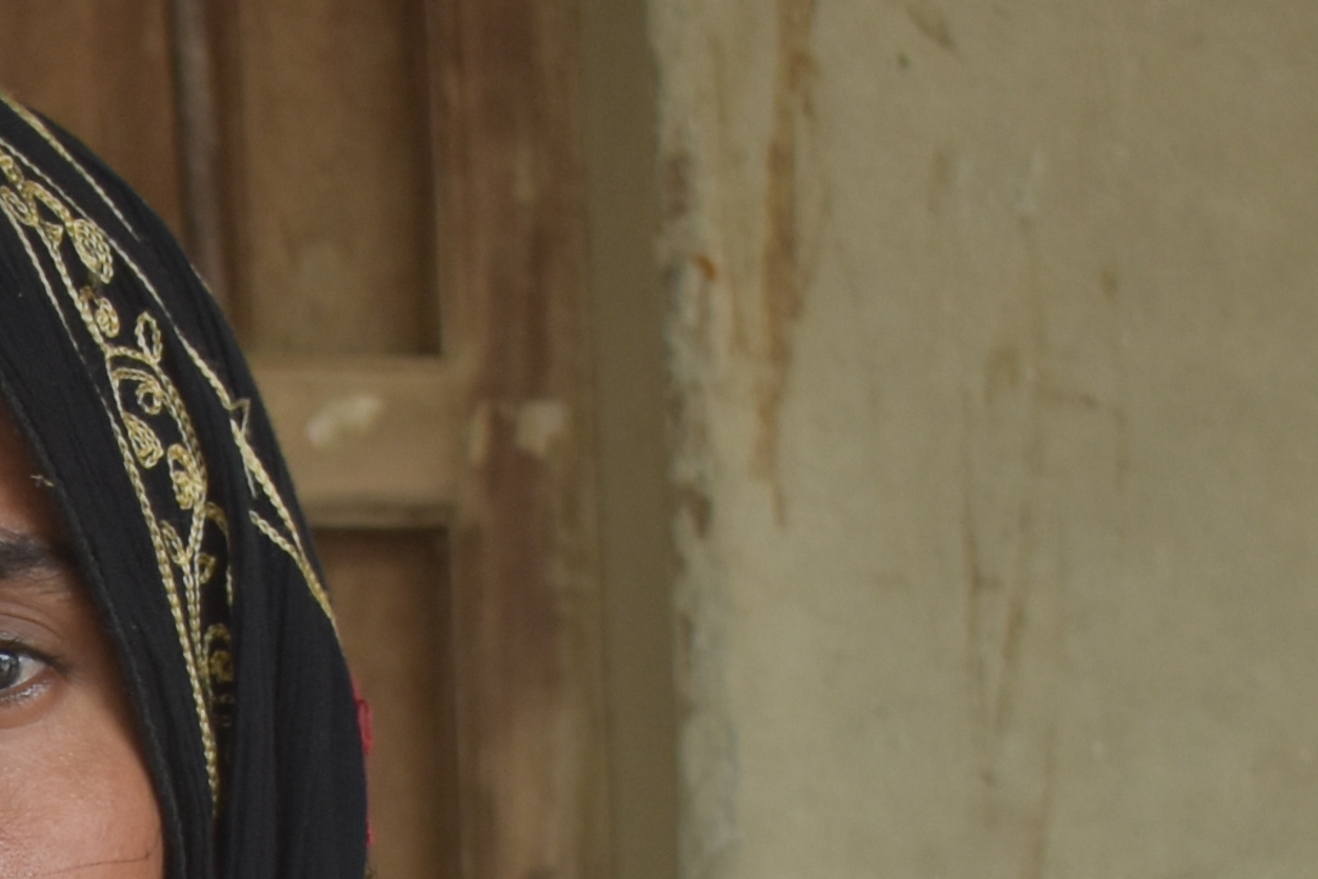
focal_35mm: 230
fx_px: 8421
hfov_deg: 8.6
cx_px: -1056
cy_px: 1882
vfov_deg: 5.8
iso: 400
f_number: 4.5
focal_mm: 32
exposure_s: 1/60
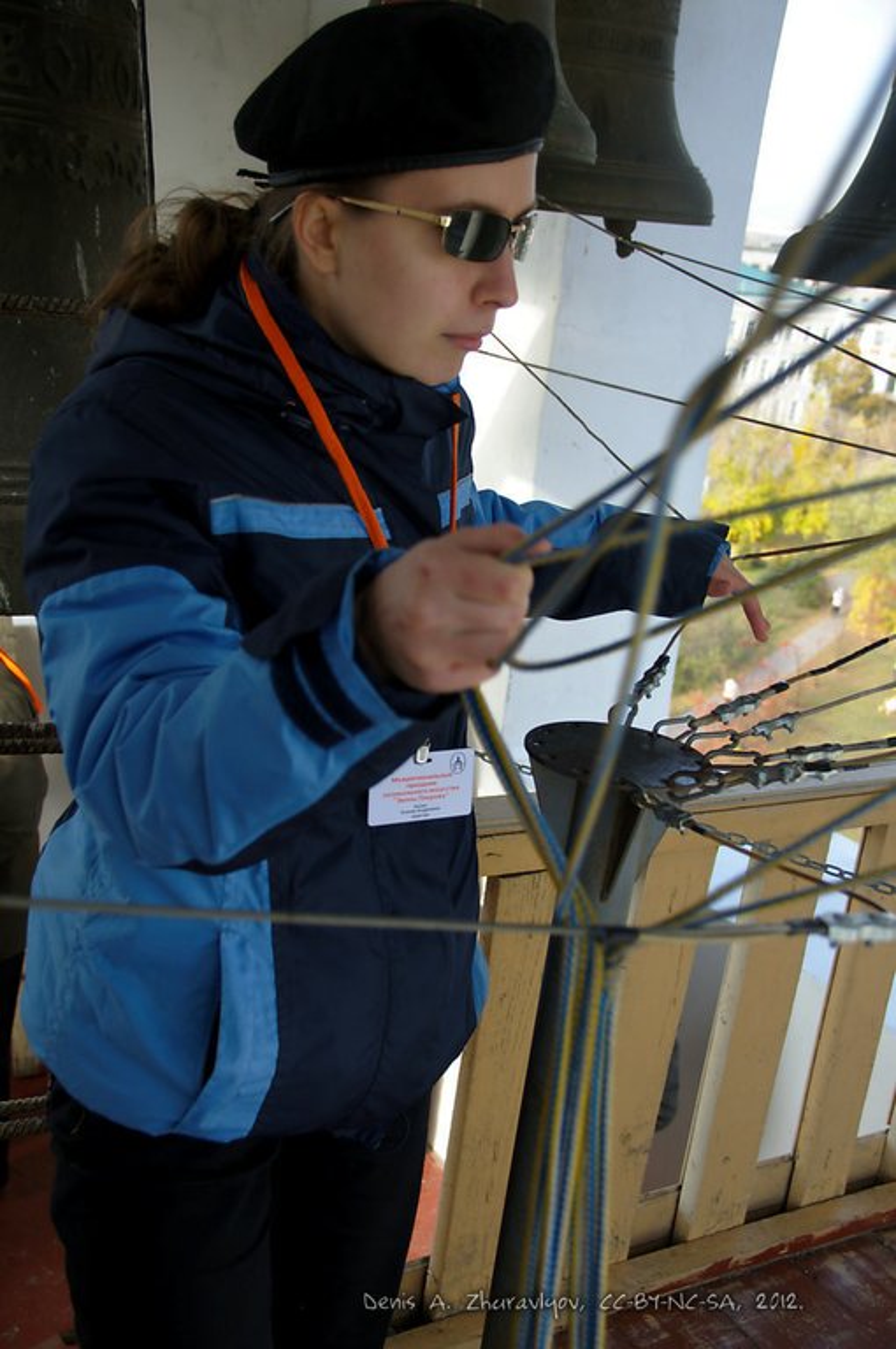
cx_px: 448
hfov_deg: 36.8
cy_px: 674
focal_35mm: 36
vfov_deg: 53.2
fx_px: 1348
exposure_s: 1/160
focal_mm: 24
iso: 200
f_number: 5.6
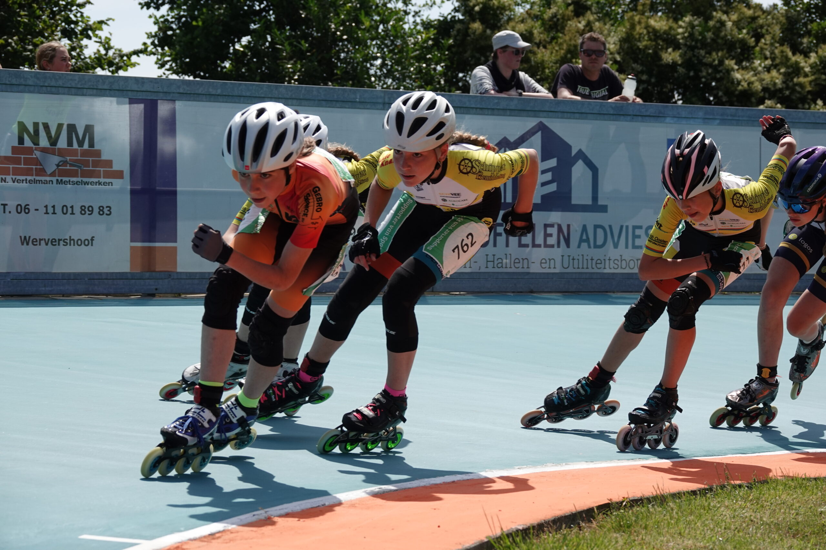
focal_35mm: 127
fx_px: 2914
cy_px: 275
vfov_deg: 10.8
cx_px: 413
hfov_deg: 16.1
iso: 100
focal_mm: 46.41
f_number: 4
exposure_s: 1/1000
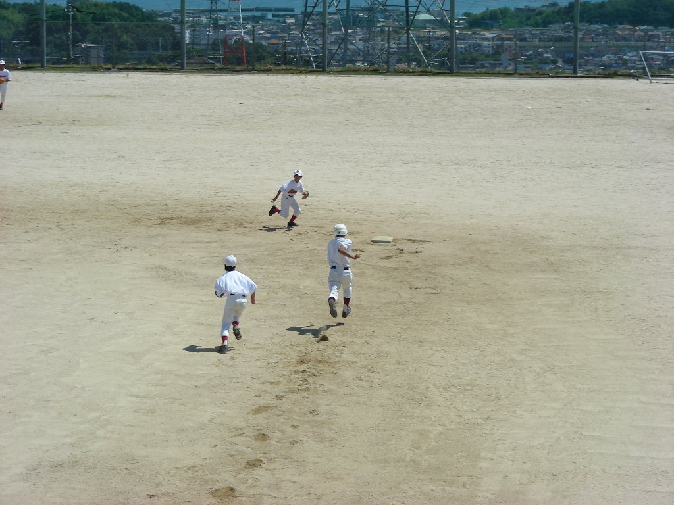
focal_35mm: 113
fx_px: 2200
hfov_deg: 17.4
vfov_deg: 13.1
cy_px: 252
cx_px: 337
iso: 50
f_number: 4
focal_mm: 18.9
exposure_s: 1/737
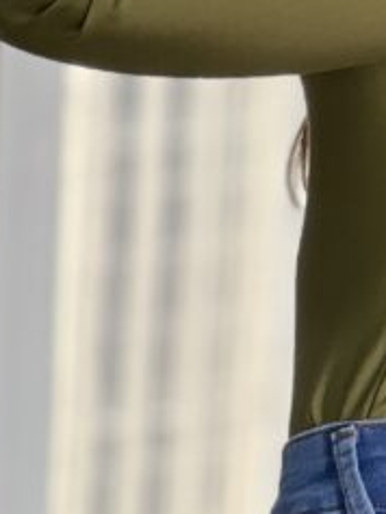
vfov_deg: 6.5
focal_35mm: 303
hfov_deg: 4.9
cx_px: 562
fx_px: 4501
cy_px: -99
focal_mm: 9
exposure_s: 1/120
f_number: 2.8
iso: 160
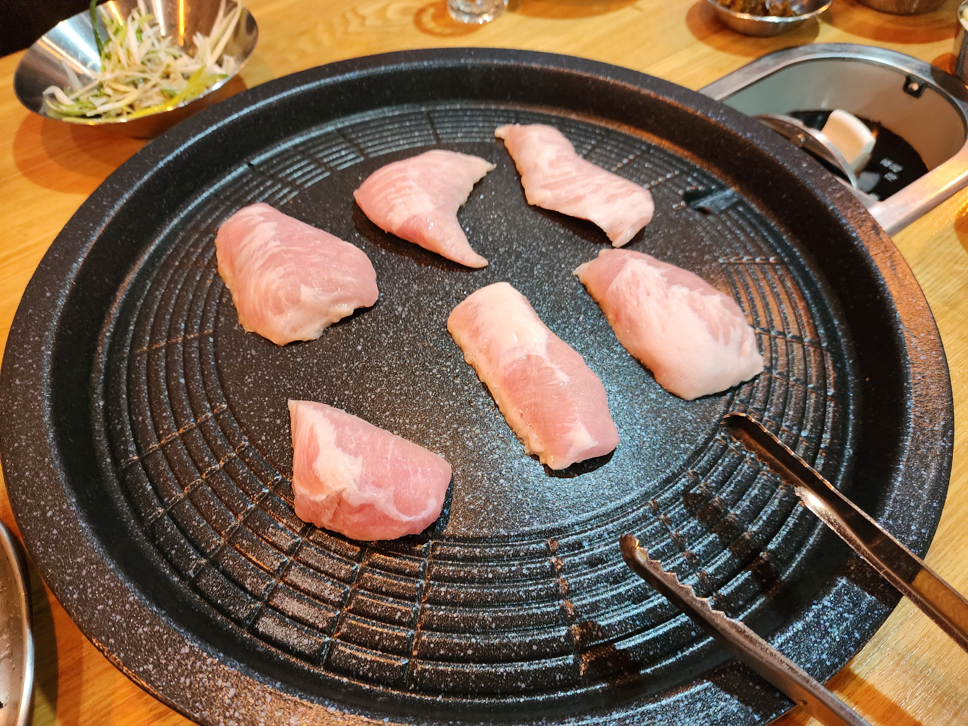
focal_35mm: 23
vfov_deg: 58.9
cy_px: 363
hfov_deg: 73.9
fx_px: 643
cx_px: 484
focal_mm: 6.4
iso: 640
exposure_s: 1/60
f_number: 1.8
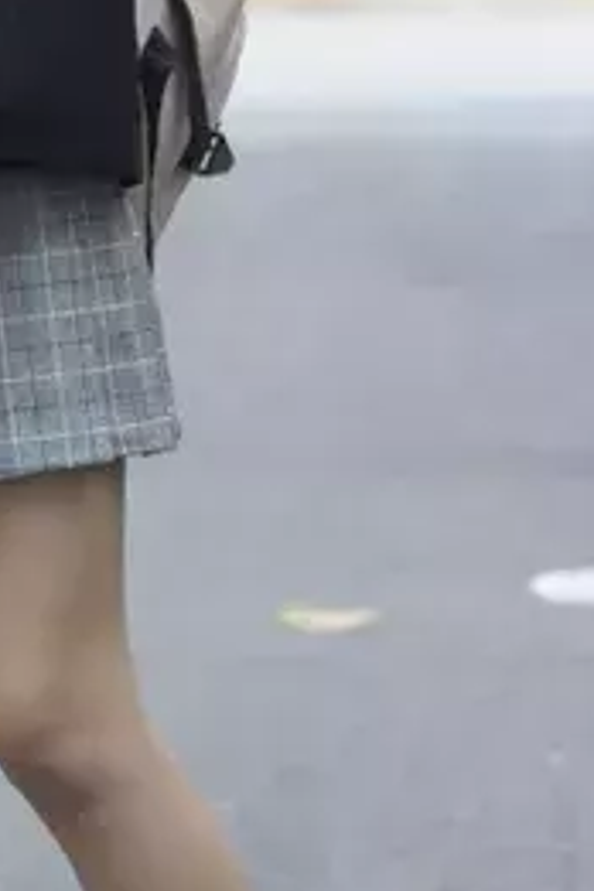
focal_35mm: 383
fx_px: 9479
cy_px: 36
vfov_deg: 5.4
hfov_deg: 3.6
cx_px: -123
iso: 1000
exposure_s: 1/200
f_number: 5.6
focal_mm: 105
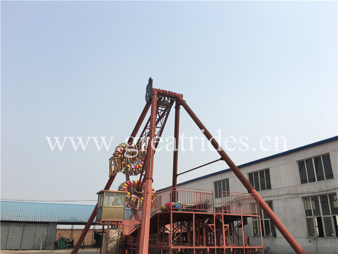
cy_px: 127
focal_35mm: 29
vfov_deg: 48.2
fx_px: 283
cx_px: 169
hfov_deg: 61.7
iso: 25
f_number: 2.2
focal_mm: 4.15
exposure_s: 1/1183
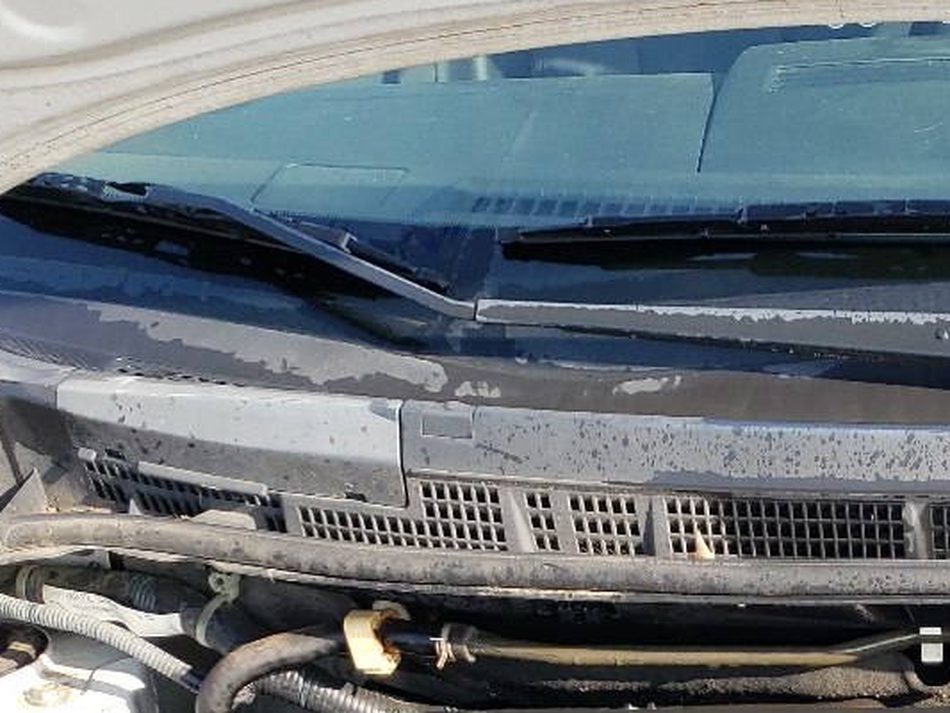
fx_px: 2141
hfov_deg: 23.3
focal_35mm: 78
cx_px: 1071
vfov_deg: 17.9
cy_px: 881
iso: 50
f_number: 1.5
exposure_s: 1/667
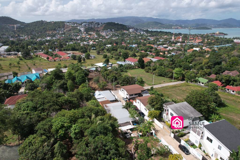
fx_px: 147
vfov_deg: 57.2
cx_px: 120
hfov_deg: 78.6
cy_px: 80
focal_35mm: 22
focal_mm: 8.38
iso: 120
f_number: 2.8
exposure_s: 1/725
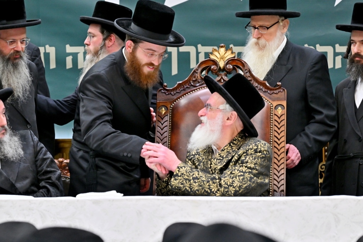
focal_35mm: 144
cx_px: 182
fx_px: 1451
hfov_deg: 14.3
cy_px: 121
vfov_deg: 9.5
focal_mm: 96
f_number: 4
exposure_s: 1/250
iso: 640
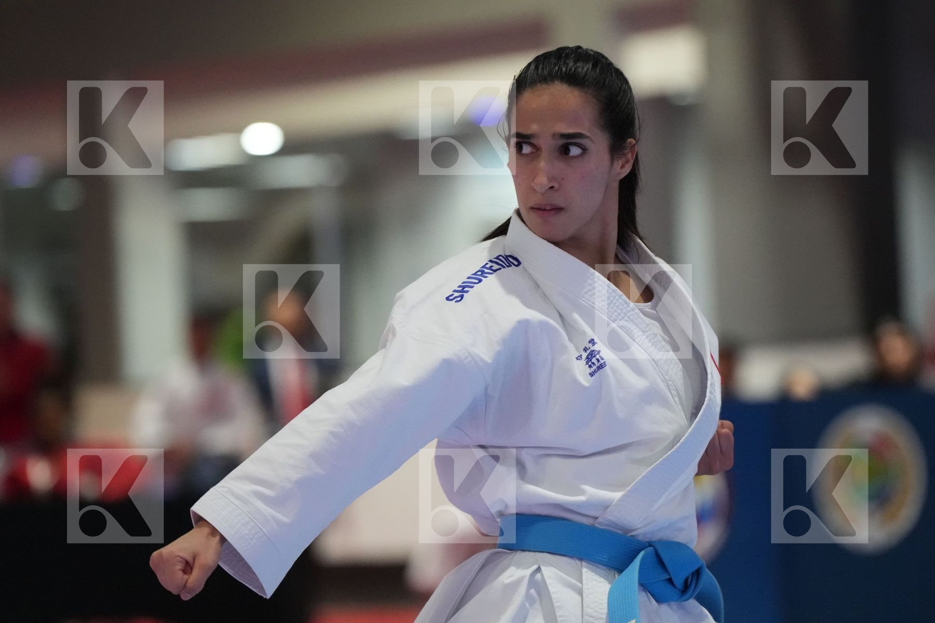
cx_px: 468
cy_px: 312
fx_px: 6155
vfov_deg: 5.8
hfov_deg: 8.7
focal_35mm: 237
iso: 6400
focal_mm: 158
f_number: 2.8
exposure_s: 1/500
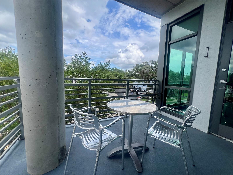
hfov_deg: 106.2
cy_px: 88
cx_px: 116
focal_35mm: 13
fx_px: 88
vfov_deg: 89.9
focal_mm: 1.57
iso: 32
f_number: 1.8
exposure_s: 1/881
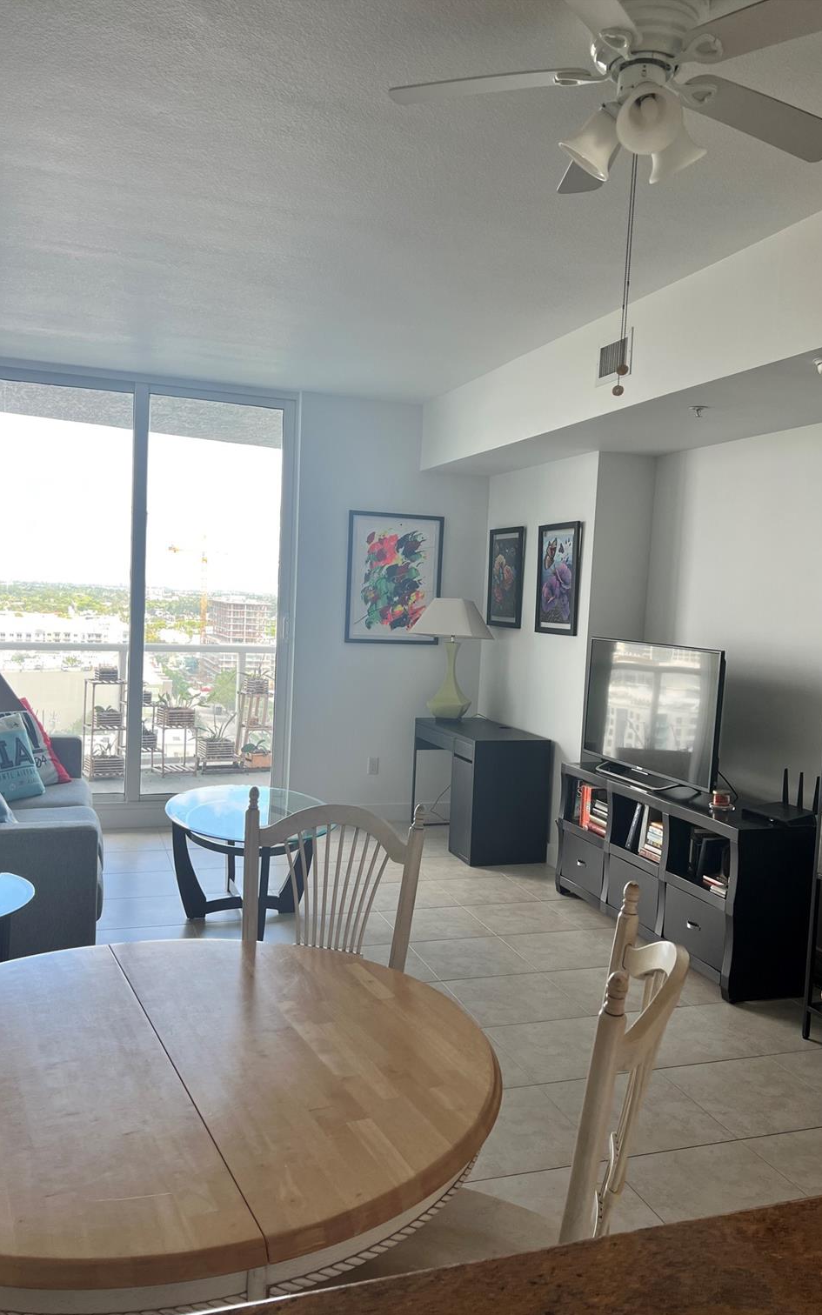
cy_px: 666
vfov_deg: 66.5
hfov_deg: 44.5
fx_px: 1004
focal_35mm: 28
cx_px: 416
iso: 40
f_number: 1.5
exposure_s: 1/184
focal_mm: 5.7
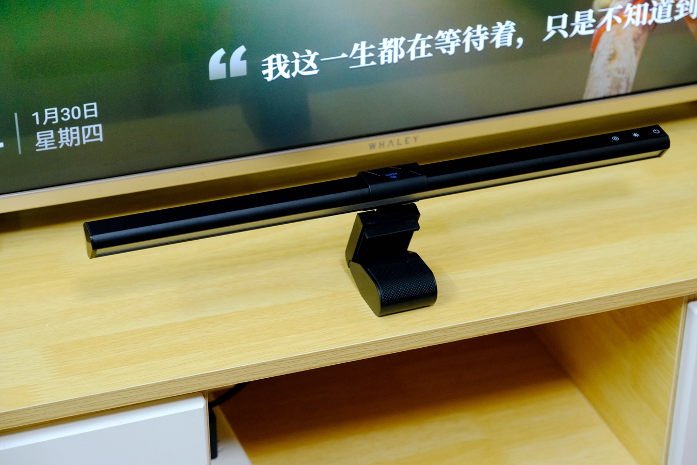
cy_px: 232
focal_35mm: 83
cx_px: 348
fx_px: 1607
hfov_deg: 24.5
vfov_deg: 16.5
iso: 1600
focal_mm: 55
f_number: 4
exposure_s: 1/38
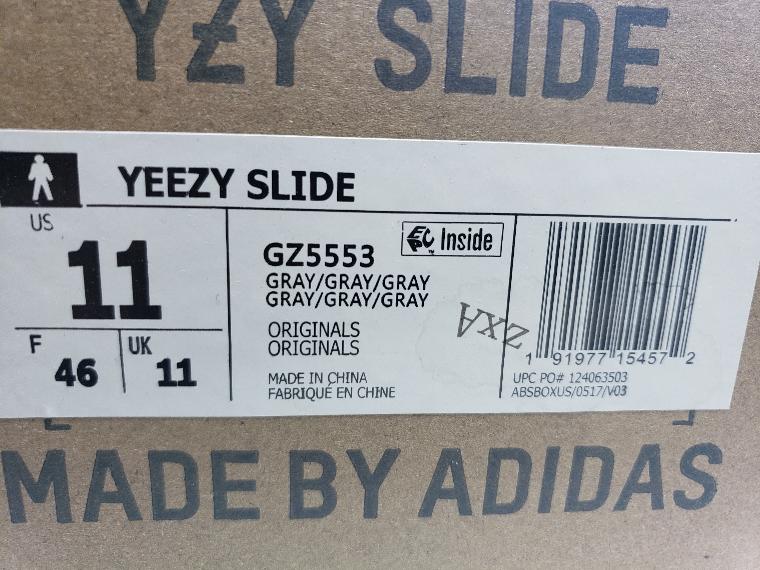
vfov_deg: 53.1
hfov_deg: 67.3
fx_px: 571
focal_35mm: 26
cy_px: 285
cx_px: 380
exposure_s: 1/120
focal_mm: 4.3
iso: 50
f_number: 1.5
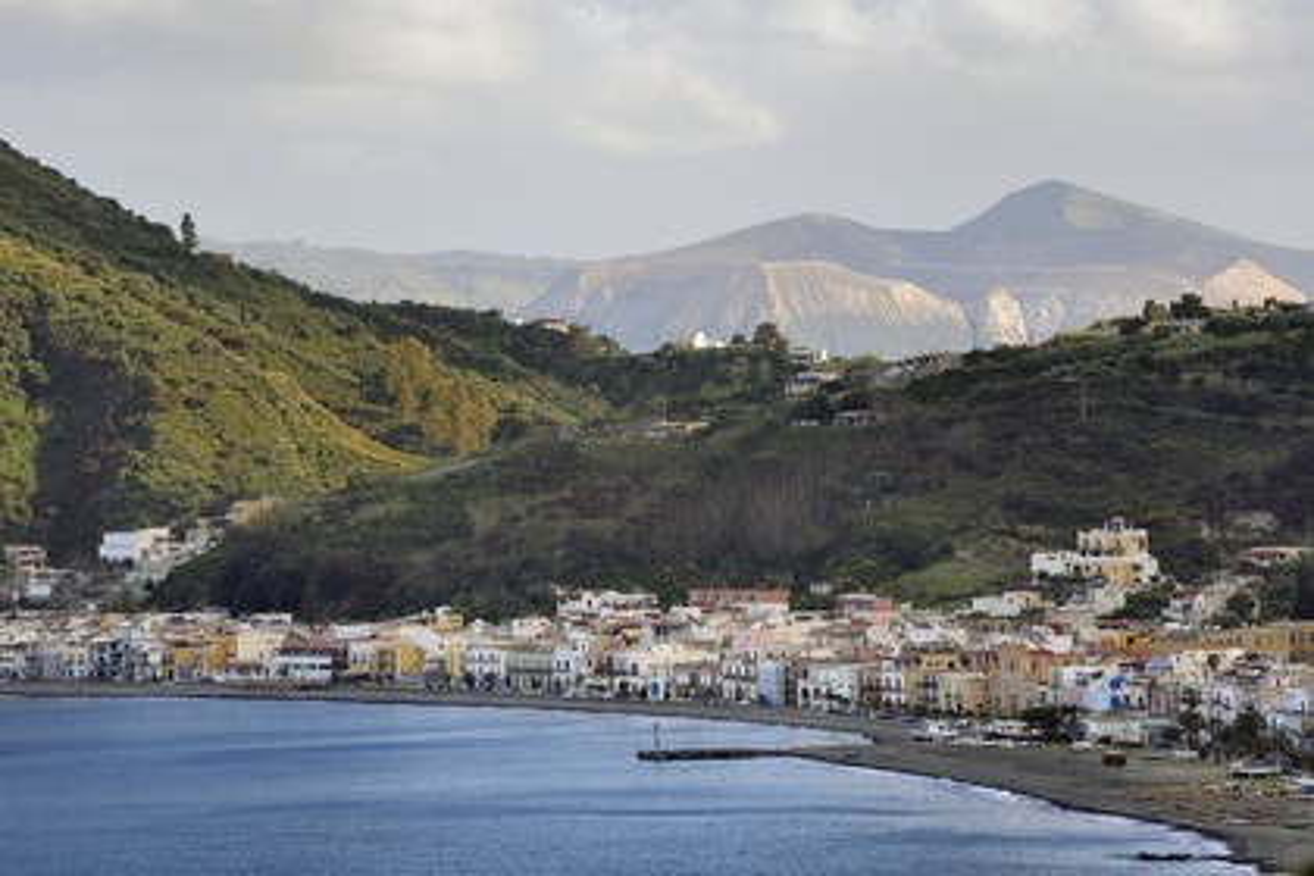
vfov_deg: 7.4
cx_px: 657
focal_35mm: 185
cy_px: 438
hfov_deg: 11.1
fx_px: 6752
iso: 200
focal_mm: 185
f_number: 10
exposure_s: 1/320
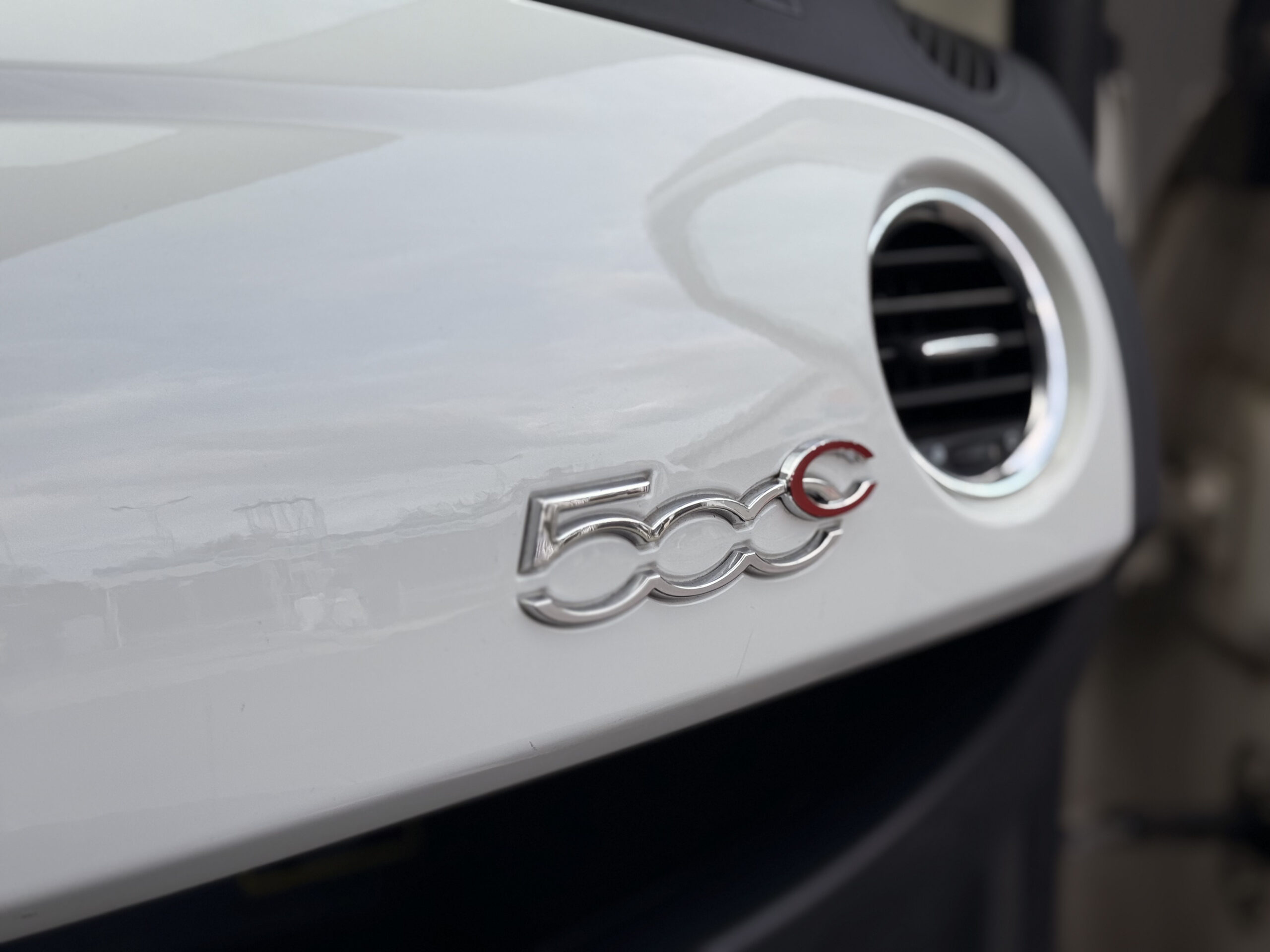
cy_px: 476
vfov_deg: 30.3
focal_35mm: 48
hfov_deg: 39.7
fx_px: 1761
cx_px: 635
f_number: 1.78
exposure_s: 1/819
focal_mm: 6.76
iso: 64
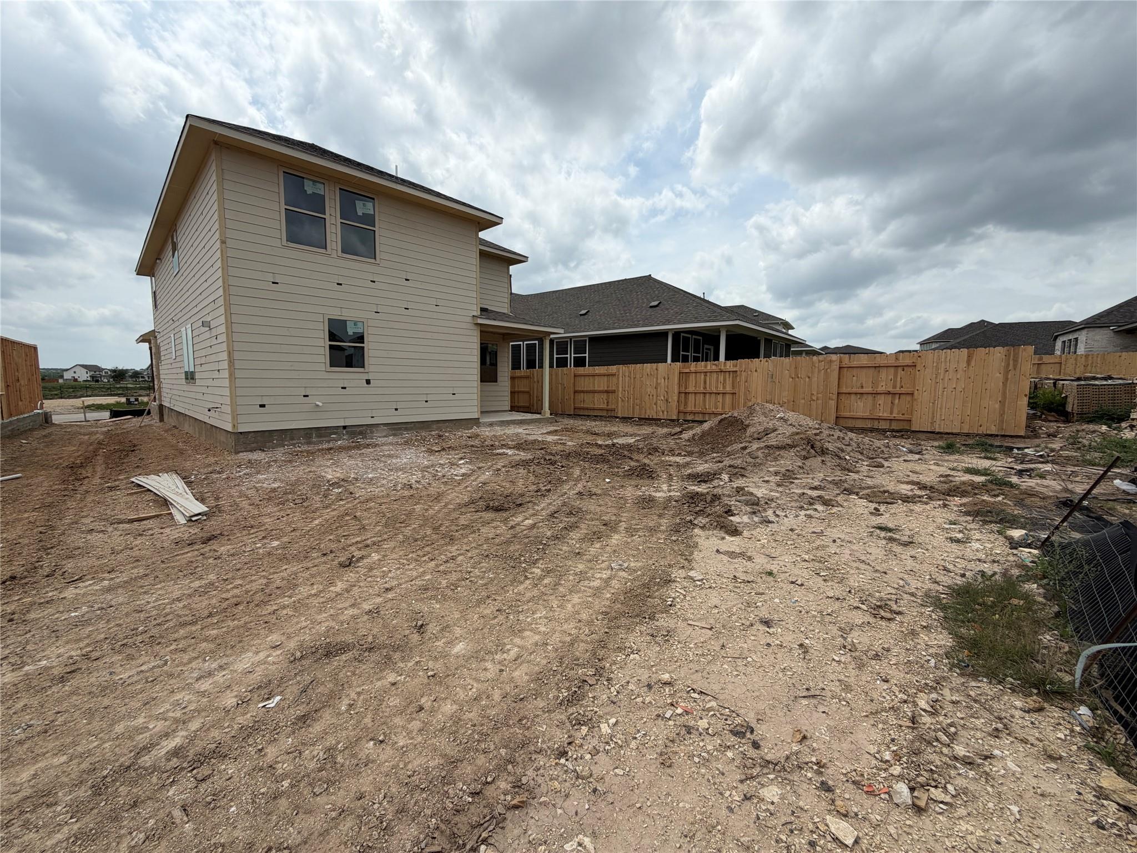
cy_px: 426
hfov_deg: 102.1
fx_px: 460
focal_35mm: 14
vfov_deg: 85.7
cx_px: 568
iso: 20
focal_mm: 2.22
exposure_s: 1/1285
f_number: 2.2
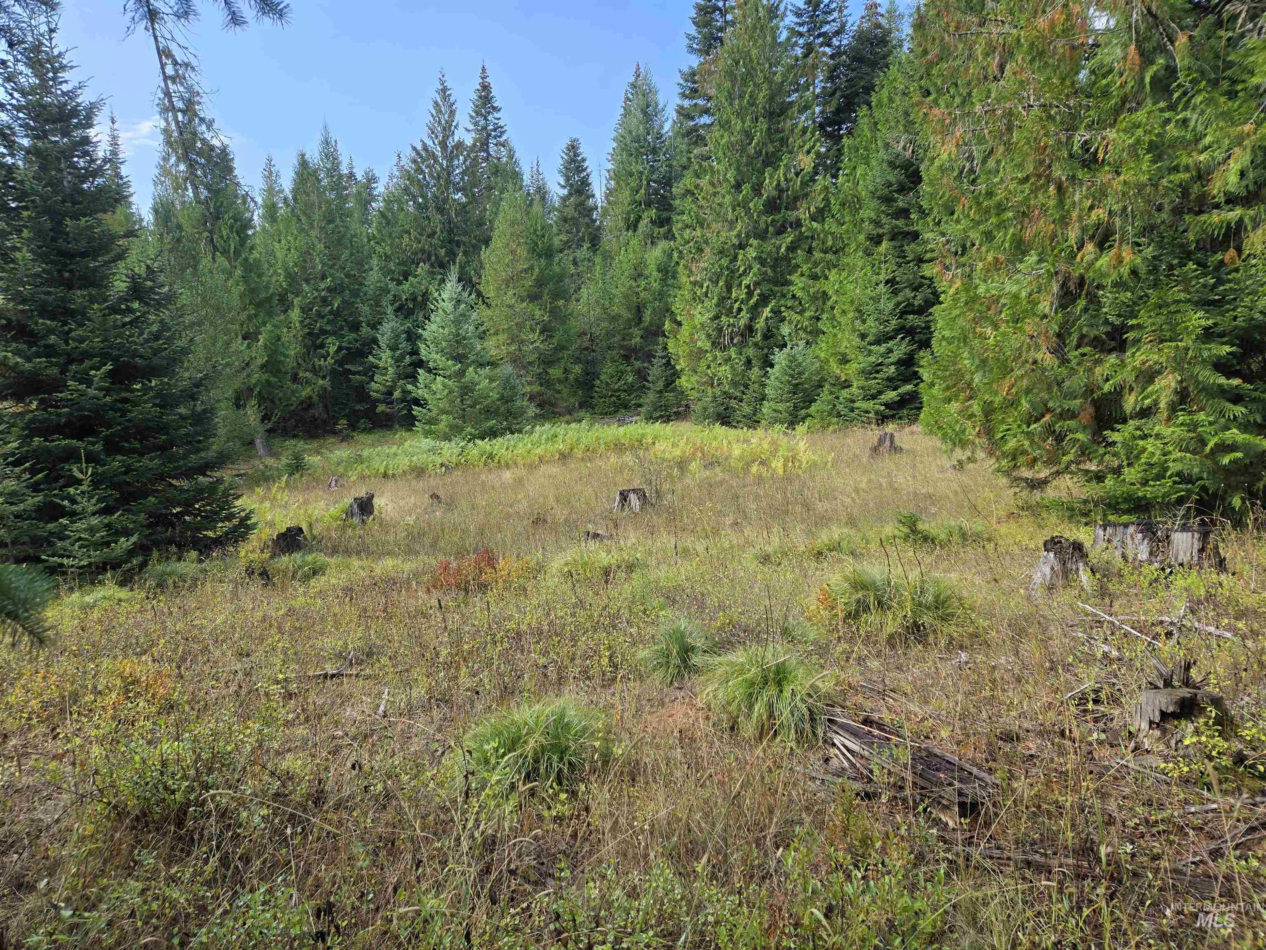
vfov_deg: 58.9
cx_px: 633
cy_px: 475
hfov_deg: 73.9
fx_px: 841
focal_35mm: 23
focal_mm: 5.4
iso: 25
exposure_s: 1/730
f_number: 1.8
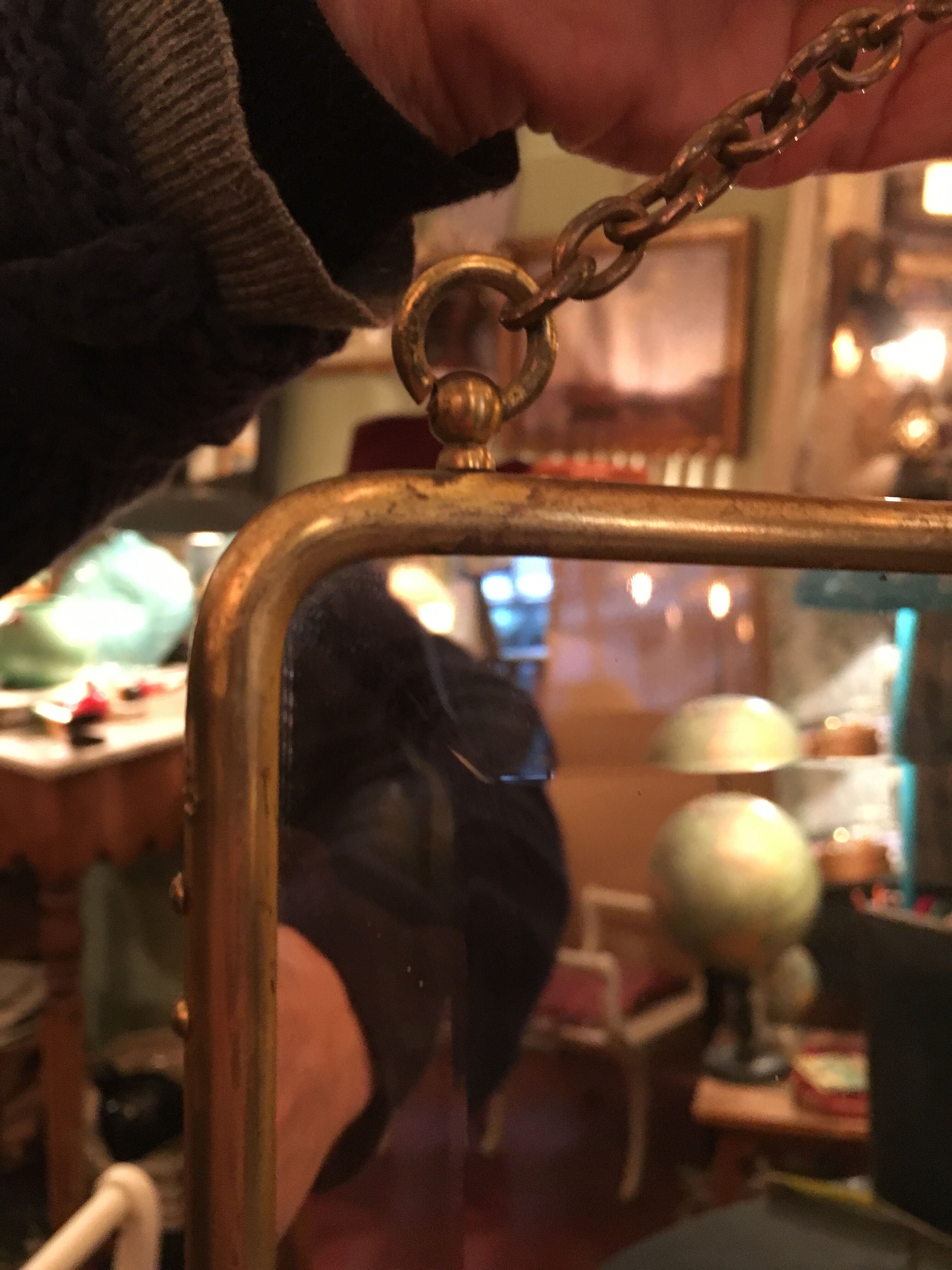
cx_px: 476
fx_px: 1063
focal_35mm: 29
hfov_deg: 48.2
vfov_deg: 61.7
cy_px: 635
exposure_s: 1/25
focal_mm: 4.15
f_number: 2.2
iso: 200
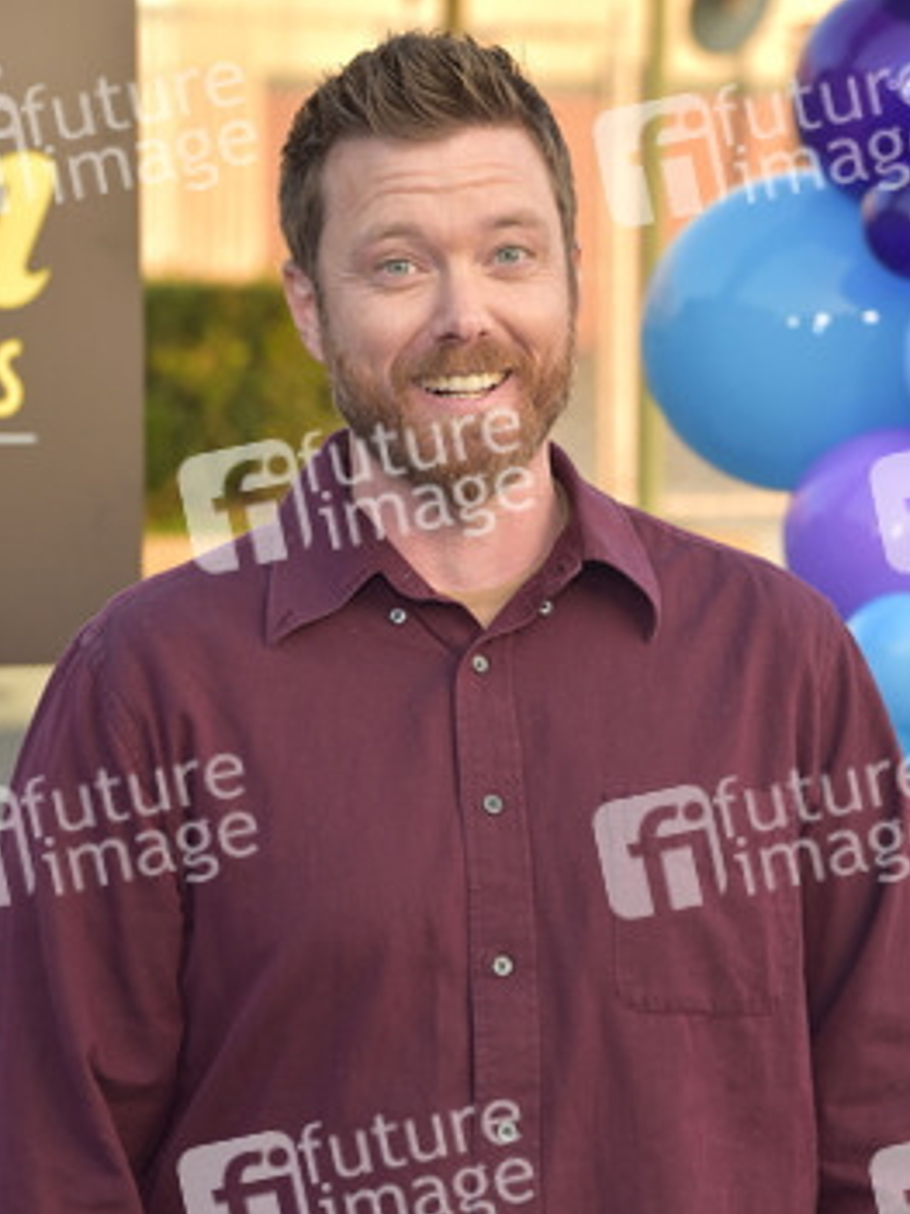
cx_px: 458
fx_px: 4033
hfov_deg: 12.9
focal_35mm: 115
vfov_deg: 17.1
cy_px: 664
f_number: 6.3
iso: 640
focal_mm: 105
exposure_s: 1/250
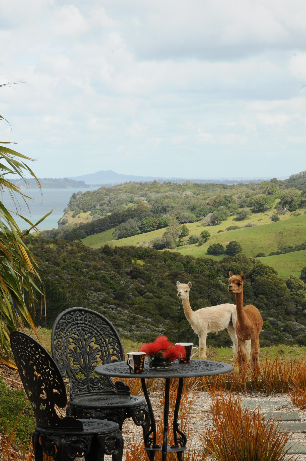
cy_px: 280
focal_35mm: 125
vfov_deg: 16.4
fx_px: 1598
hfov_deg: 10.9
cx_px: 149
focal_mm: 68
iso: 400
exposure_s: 1/100
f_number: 20
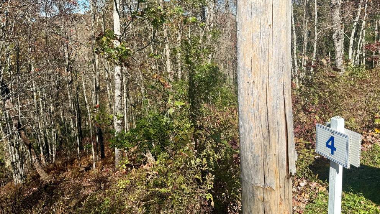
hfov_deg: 69.9
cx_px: 193
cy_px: 77
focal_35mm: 27
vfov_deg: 42.5
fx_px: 272
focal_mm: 6.76
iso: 80
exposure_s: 1/3425
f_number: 1.78
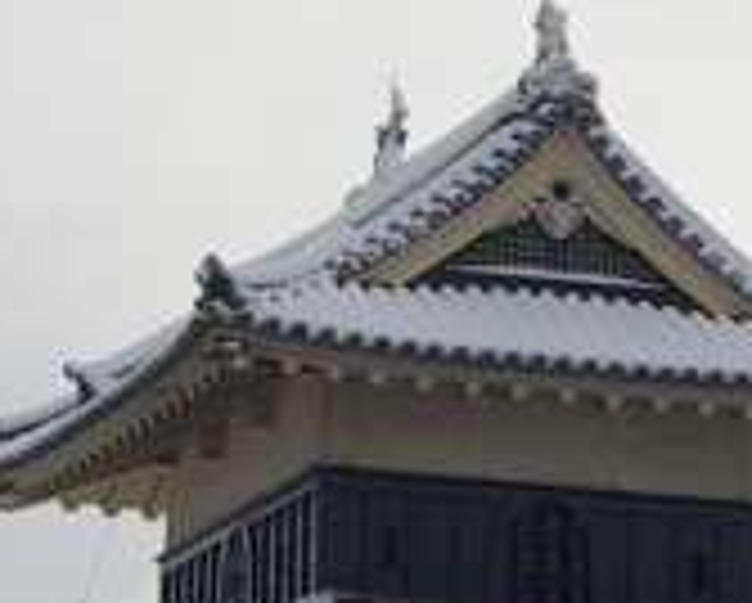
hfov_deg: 7.1
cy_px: 504
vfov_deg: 5.8
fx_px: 5946
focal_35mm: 267
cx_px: 1274
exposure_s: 1/320
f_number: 9
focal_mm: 31
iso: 160
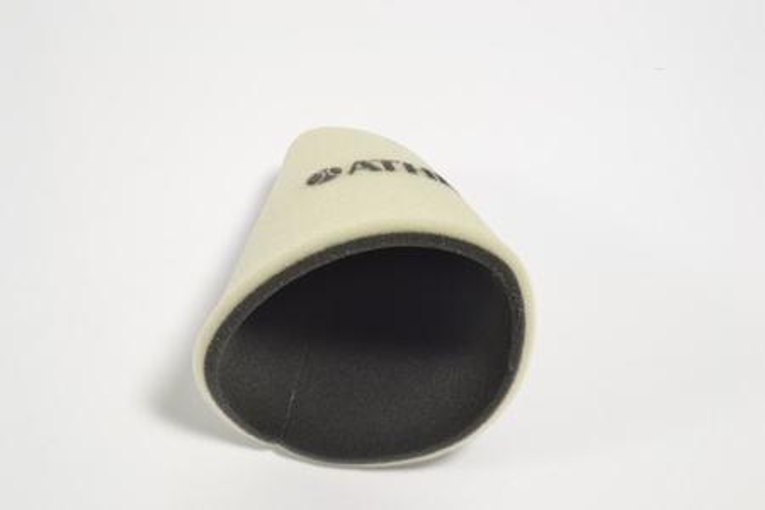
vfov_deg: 29.9
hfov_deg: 43.6
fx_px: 956
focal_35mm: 45
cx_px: 382
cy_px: 255
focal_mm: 30
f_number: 11
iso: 200
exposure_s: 1/8
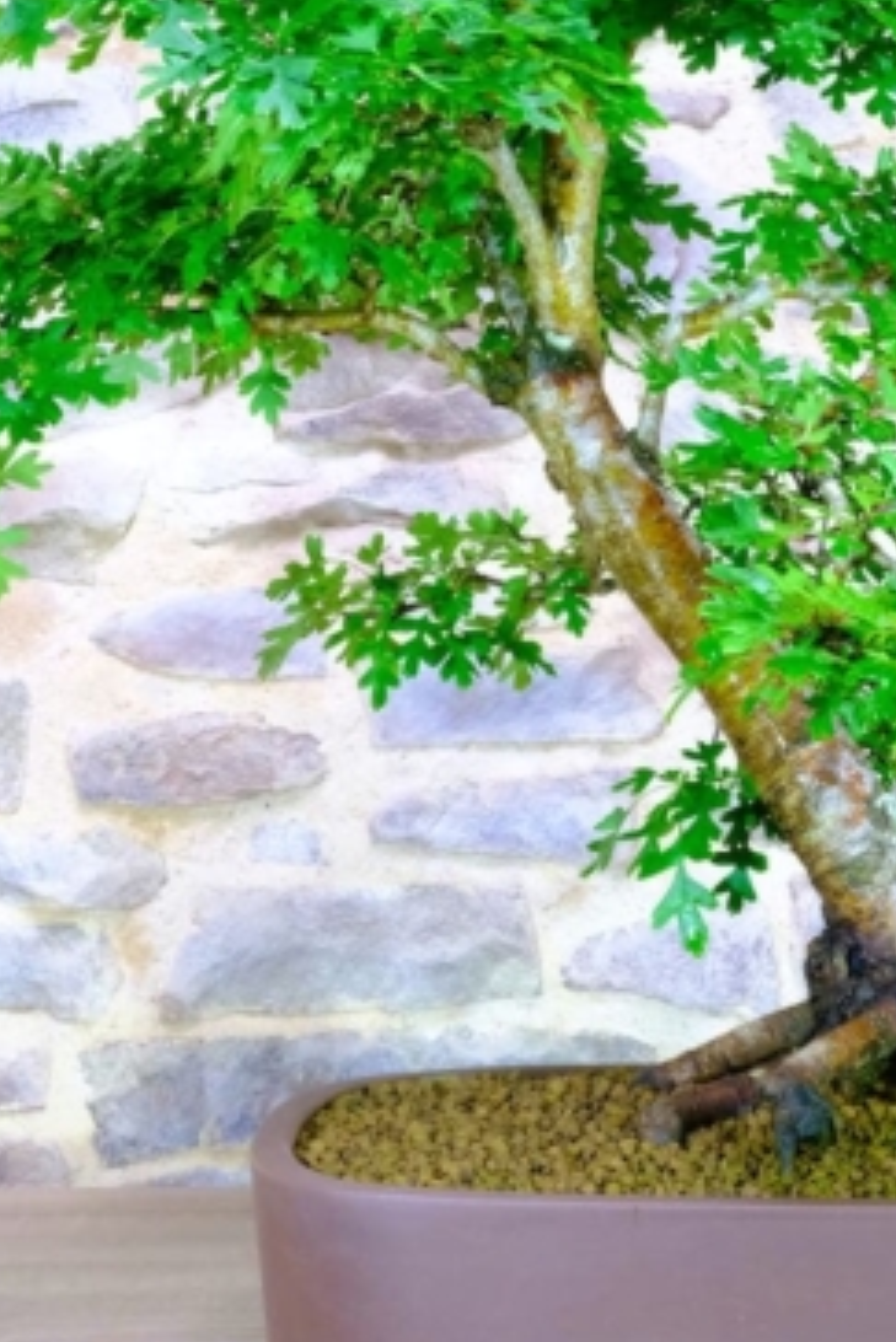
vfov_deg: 26.7
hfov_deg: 18.4
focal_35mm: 74
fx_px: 2760
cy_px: 214
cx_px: 579
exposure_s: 1/20
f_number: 14
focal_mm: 26.5
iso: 3200
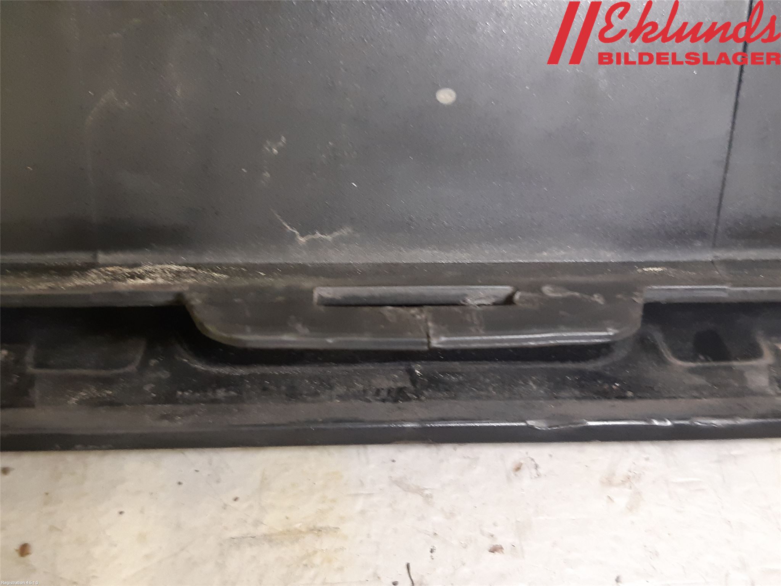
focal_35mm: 26
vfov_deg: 53.1
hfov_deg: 67.3
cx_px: 390
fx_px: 587
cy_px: 293
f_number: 1.7
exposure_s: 1/33
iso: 250
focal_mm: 3.93
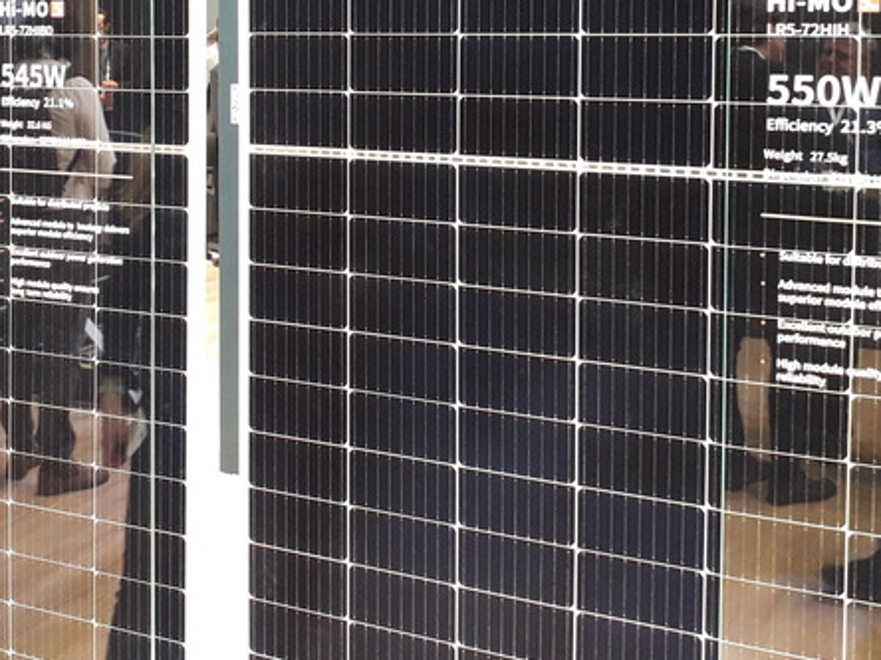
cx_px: 286
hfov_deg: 35.8
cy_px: 93
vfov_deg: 26.8
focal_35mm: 53
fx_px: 1349
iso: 200
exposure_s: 1/25
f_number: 1.9
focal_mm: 3.6
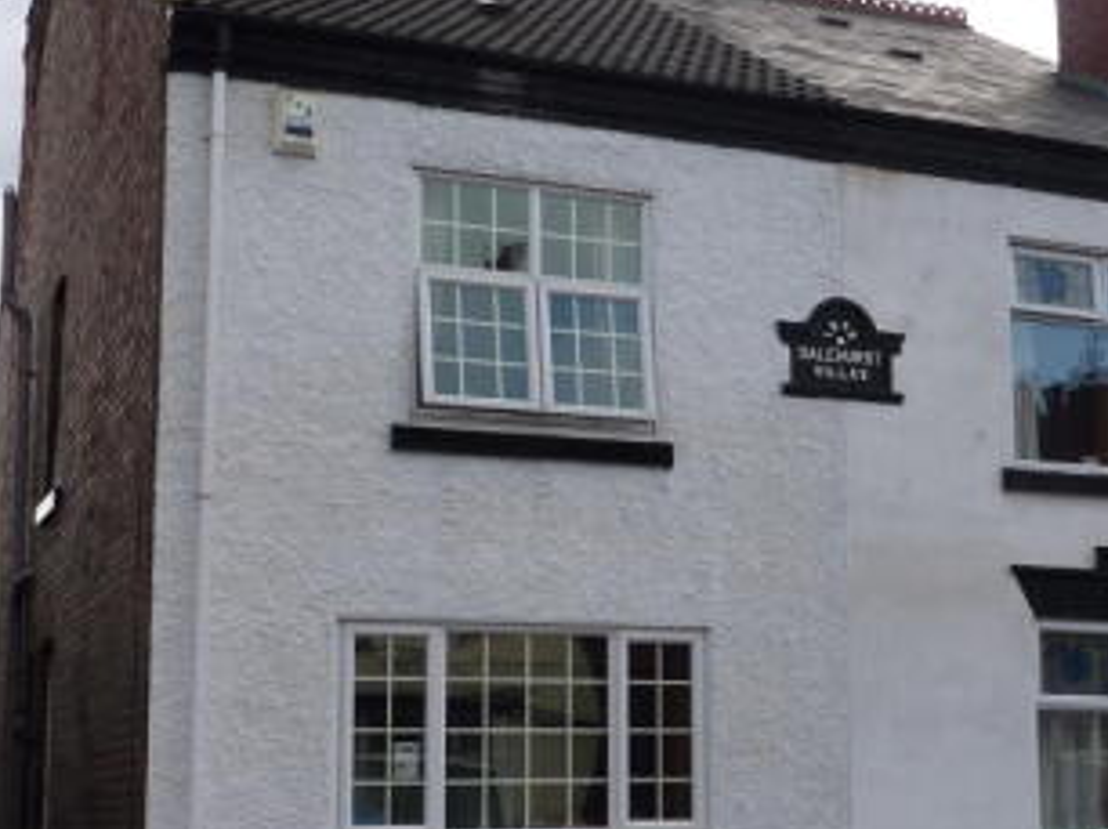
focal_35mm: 61
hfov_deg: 31.4
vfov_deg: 24.0
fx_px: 1951
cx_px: 744
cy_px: 487
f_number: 4
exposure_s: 1/400
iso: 125
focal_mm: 5.3
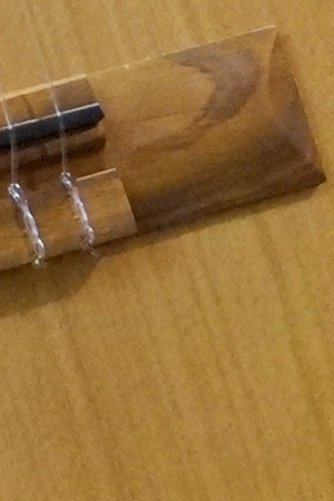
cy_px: -272
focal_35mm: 637
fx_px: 8864
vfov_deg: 3.2
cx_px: -338
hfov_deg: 2.2
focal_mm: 60
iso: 3200
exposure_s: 1/160
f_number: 6.3
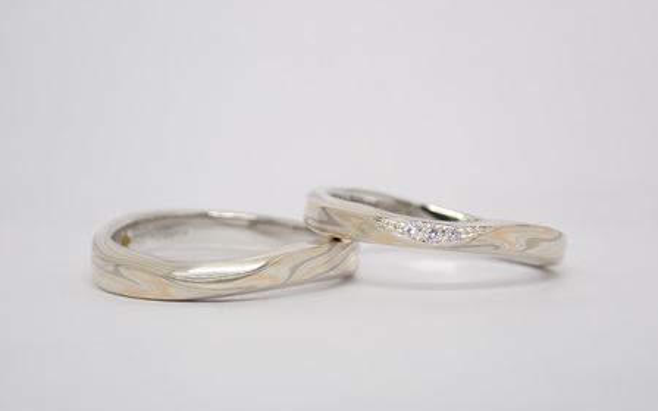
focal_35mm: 82
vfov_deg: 15.9
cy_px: 244
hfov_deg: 25.2
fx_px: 1470
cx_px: 329
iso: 200
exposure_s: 1/160
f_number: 4.1
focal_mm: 13.65
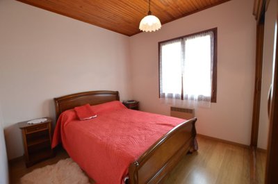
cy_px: 92
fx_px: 116
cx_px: 139
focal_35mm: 15
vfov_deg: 77.1
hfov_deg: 100.5
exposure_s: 1/60
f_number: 3.5
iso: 450
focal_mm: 10
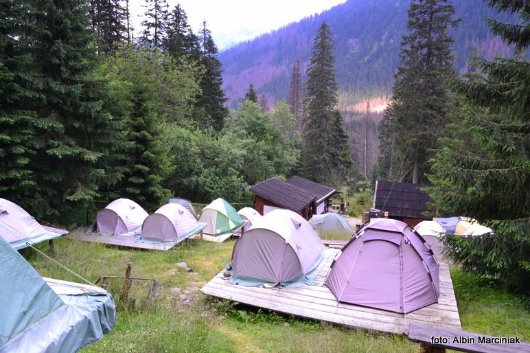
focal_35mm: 28
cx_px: 260
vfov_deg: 46.4
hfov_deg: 65.5
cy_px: 174
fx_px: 412
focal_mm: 18
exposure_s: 1/40
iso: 400
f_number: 7.1
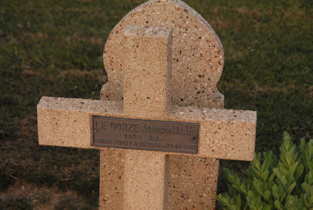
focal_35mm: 82
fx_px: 719
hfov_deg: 24.6
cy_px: 105
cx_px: 156
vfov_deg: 16.6
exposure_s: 1/320
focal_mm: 55
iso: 1600
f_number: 7.1
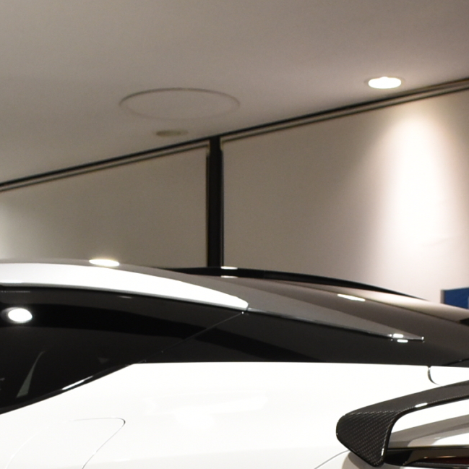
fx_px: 1620
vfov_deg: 15.8
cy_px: 578
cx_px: 225
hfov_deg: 16.5
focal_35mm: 106
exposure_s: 1/30
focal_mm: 21
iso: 1100
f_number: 8
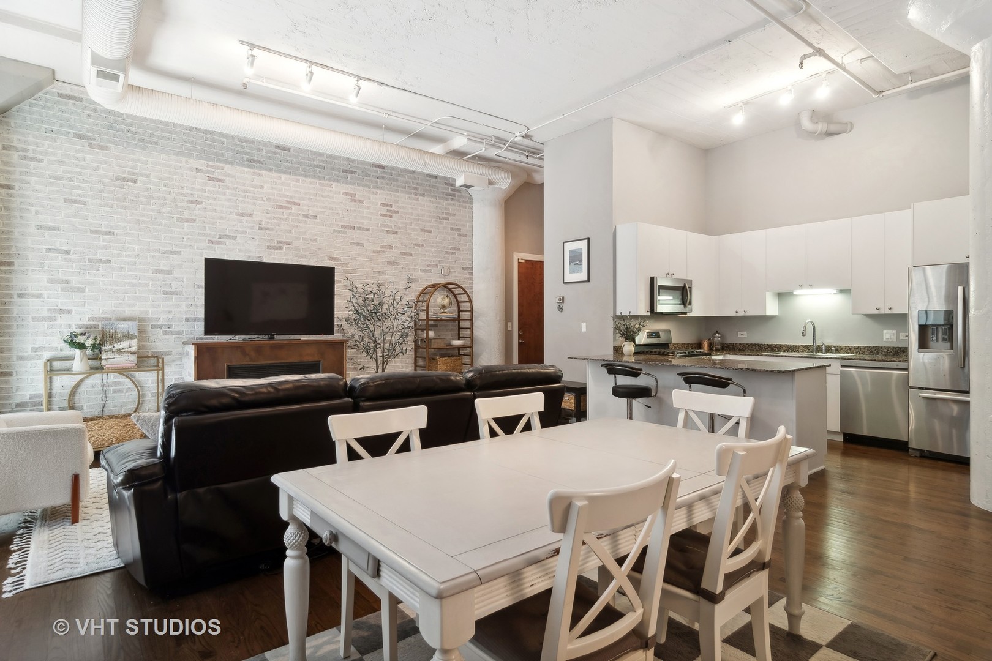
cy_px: 330
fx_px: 496
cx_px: 496
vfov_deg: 67.4
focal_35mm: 18
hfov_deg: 90.0
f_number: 8
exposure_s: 1/2
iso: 200
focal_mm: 12
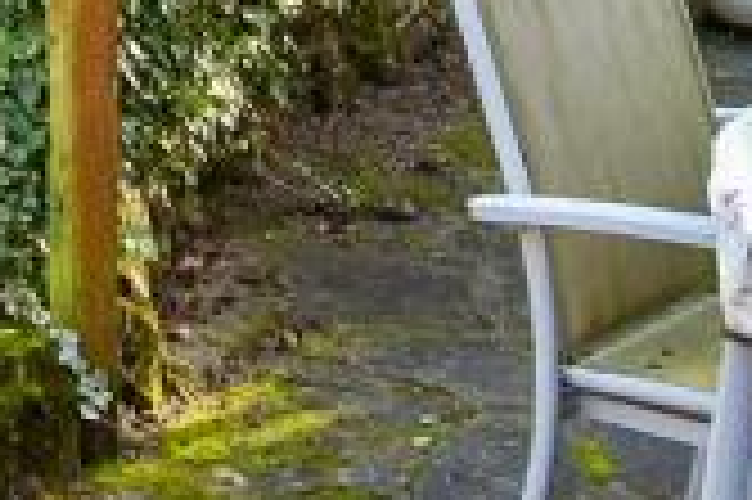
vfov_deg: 12.1
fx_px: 1920
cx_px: -239
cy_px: -669
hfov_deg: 20.2
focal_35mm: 92
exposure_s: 1/30
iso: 160
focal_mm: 10
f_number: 8
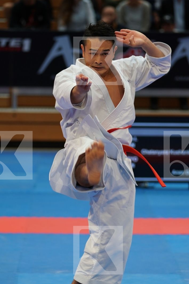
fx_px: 1662
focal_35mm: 211
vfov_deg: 9.8
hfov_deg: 6.5
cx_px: 98
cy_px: 155
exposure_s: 1/500
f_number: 2.8
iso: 640
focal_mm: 125
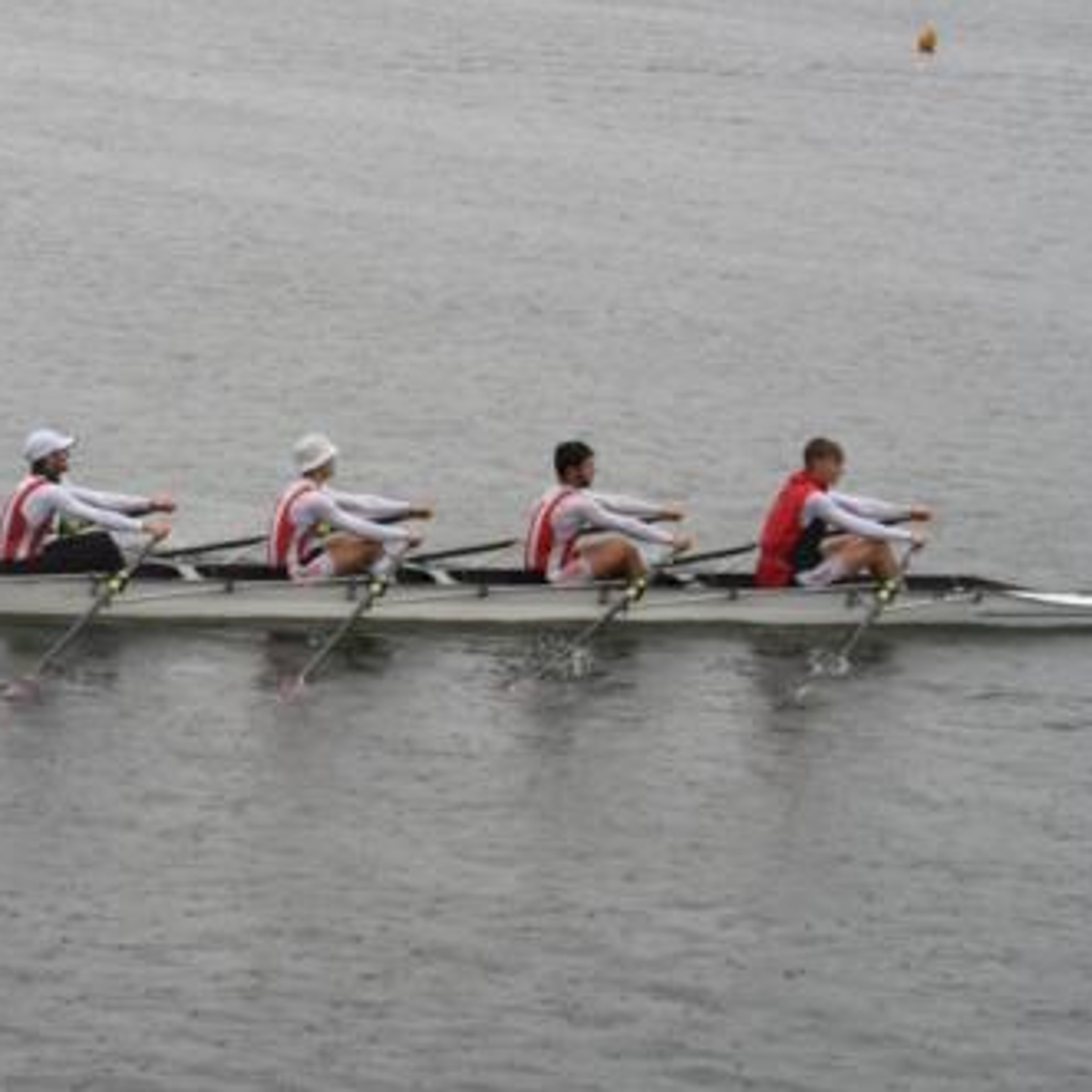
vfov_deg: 11.3
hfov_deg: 11.3
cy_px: 544
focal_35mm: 154
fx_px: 5496
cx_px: 363
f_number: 10
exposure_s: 1/400
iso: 800
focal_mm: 120
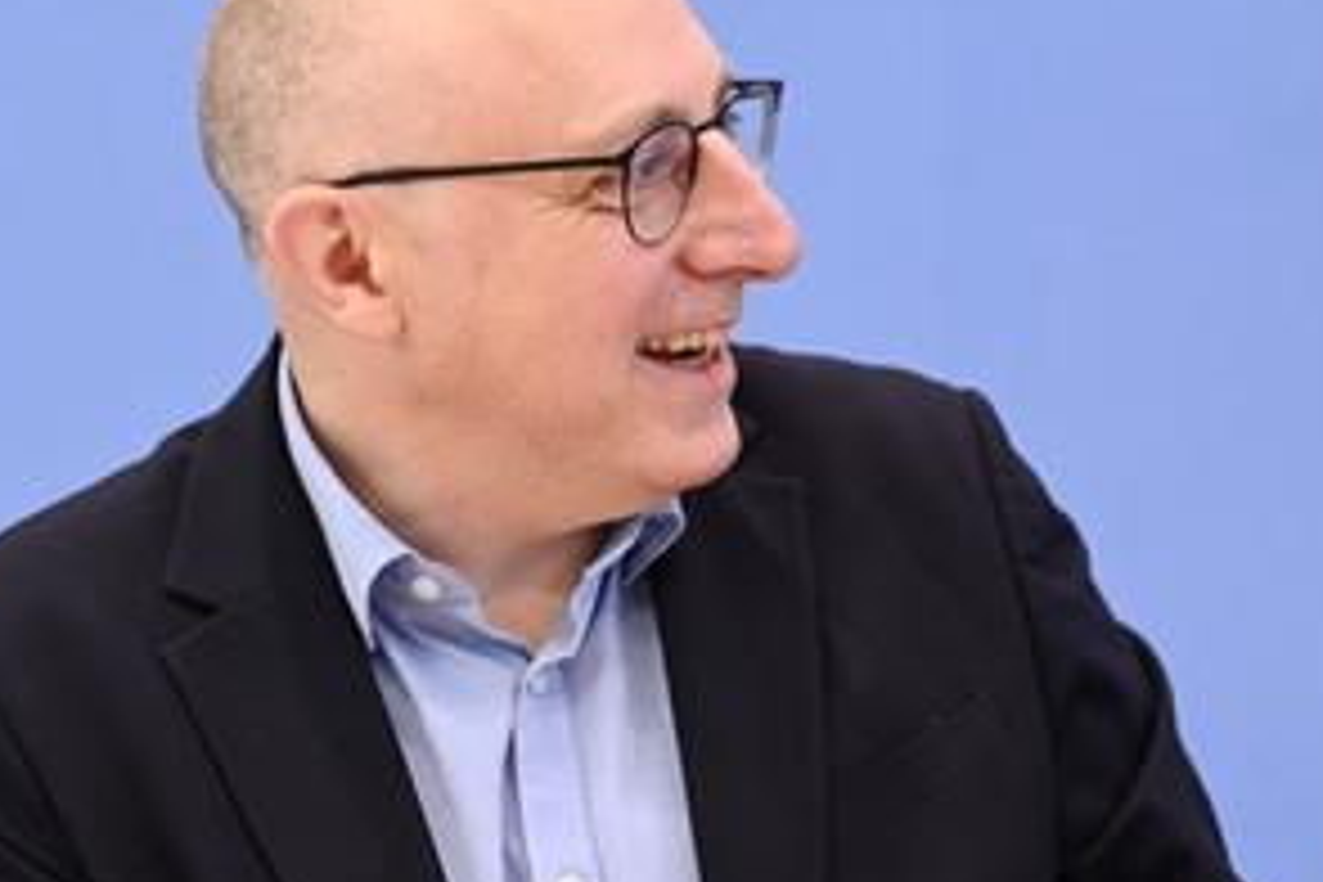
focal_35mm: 187
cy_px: 432
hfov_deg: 11.0
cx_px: 533
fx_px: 6872
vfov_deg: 7.3
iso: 3200
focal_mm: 122
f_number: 5
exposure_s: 1/500
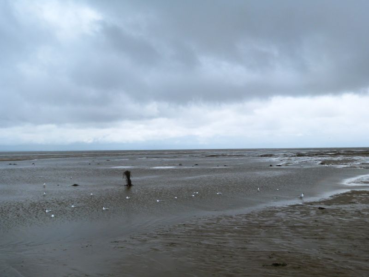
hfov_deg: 51.4
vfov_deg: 39.7
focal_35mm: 36
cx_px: 184
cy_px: 138
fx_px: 384
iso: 100
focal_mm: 6.3
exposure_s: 1/320
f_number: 5.6
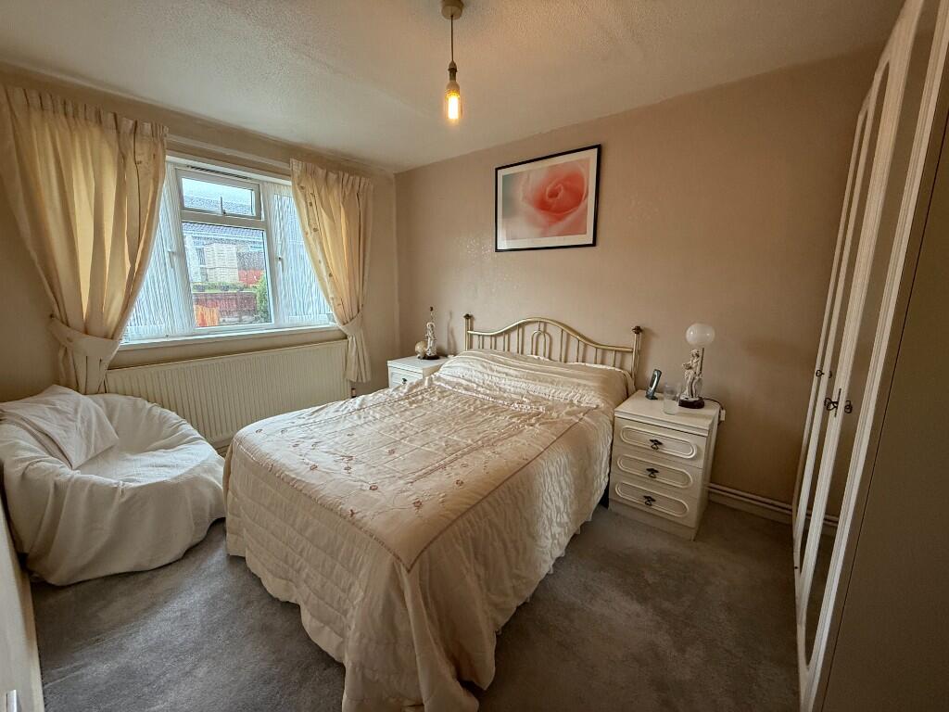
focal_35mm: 14
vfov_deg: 85.7
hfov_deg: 102.1
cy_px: 356
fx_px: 384
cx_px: 474
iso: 250
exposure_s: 1/100
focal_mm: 2.22
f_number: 2.2
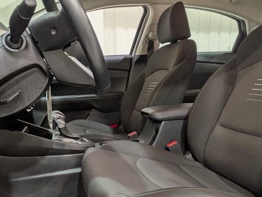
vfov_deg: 43.6
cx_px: 113
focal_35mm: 32
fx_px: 242
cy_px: 130
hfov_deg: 56.6
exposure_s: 1/50
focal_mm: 1.83
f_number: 2.2
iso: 98
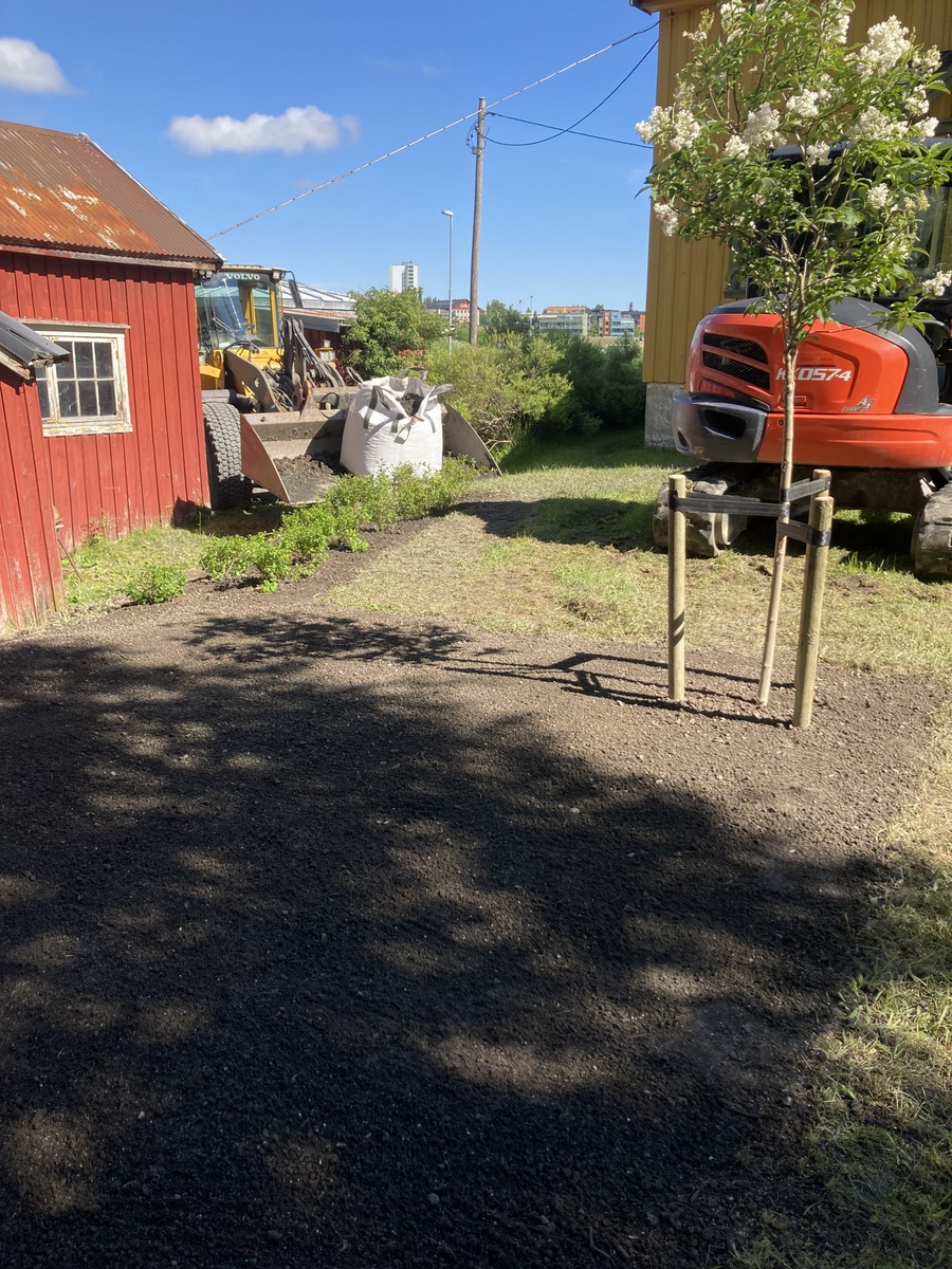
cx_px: 476
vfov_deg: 63.4
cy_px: 634
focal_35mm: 28
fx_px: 1027
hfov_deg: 49.7
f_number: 1.8
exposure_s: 1/827
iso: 20
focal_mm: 3.99
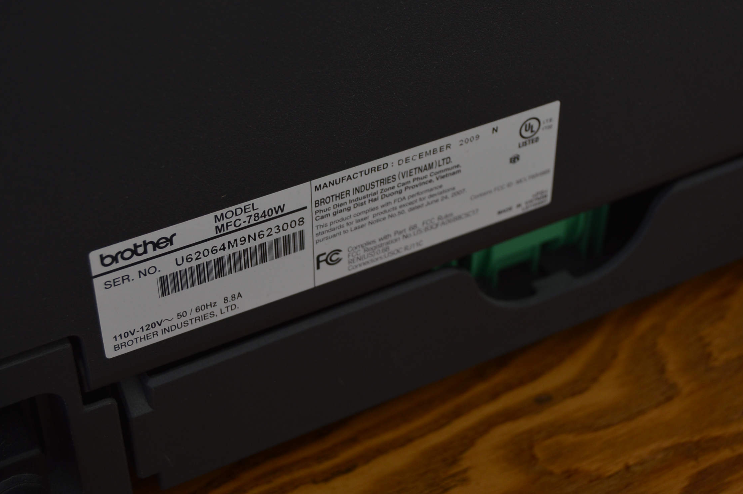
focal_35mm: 69
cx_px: 360
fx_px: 1423
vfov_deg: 19.7
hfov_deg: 29.3
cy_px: 197
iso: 200
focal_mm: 34
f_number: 4.5
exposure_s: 1/160
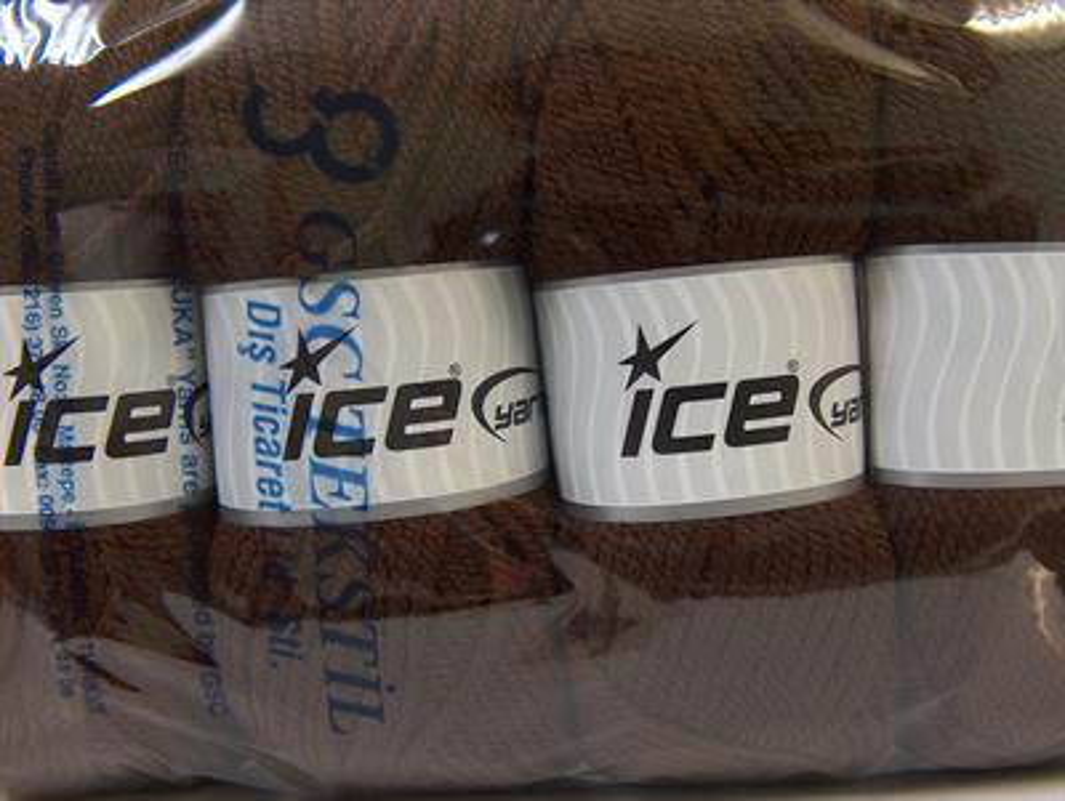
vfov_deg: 38.7
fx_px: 1140
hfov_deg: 50.1
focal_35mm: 37
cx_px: 532
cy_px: 400
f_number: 2.8
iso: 200
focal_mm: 7.6
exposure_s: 1/12.8
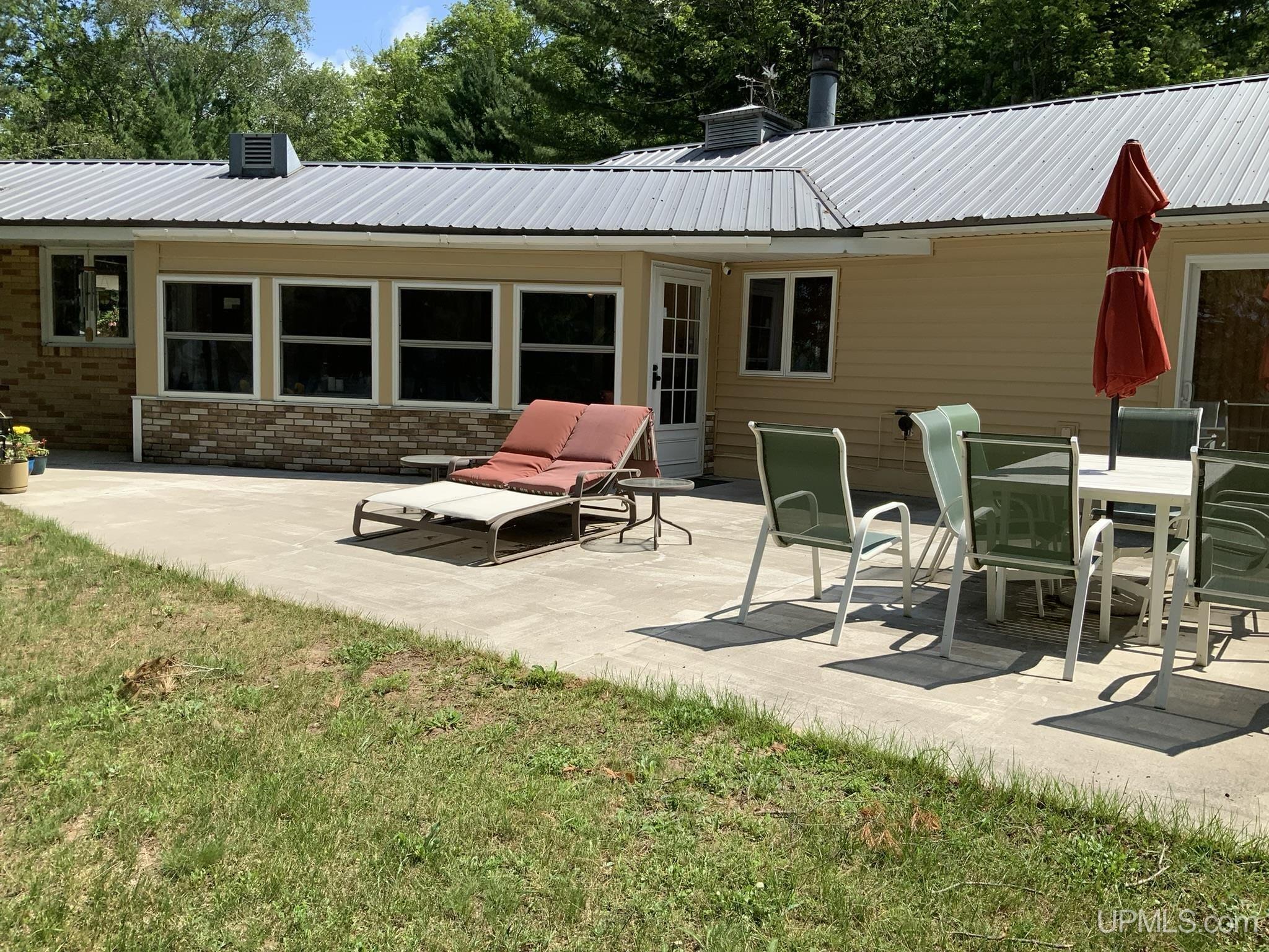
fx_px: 1063
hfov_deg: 61.7
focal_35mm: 29
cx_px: 634
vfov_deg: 48.2
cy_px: 476
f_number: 1.8
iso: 16
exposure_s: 1/1626
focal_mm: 3
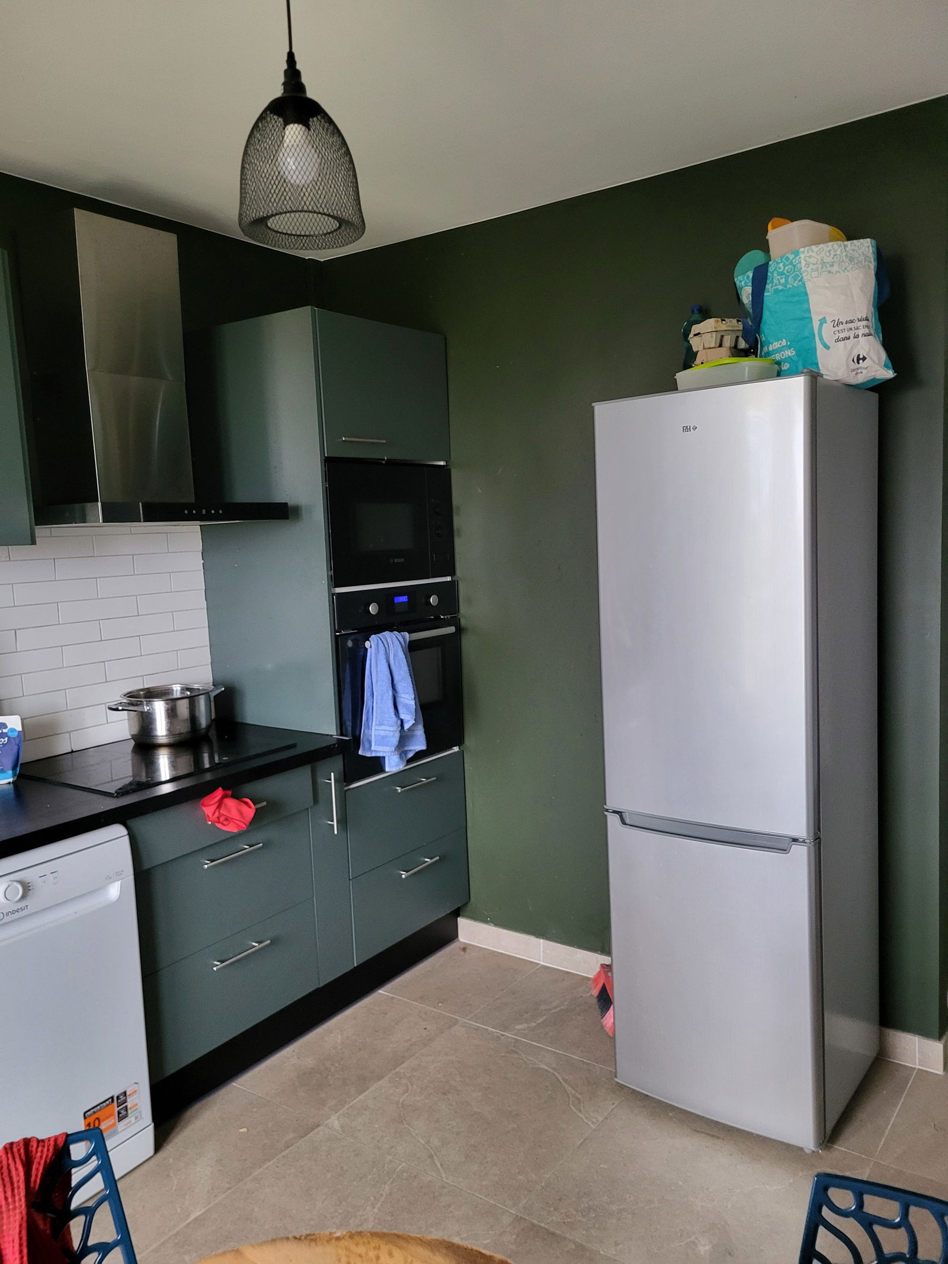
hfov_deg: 53.1
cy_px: 632
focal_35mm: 26
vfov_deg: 67.3
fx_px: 949
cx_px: 474
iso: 640
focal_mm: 5.4
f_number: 1.8
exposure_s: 1/50
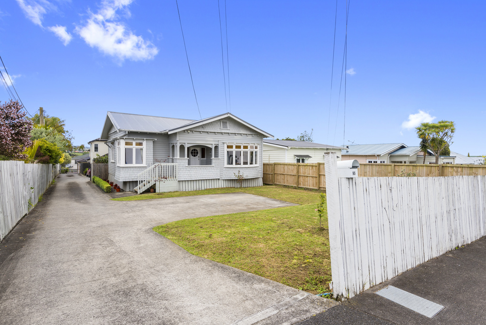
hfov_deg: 86.9
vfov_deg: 64.6
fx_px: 257
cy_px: 162
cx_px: 243
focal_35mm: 19
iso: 200
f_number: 10
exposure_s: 1/160
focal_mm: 19
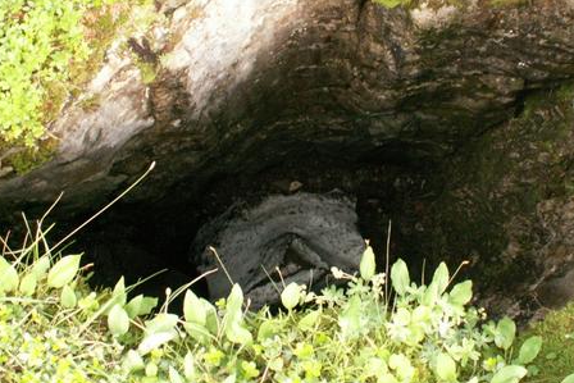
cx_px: 340
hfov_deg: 38.1
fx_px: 829
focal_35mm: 52
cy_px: 161
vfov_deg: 26.0
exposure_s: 1/40
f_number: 2.8
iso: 160
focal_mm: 5.86
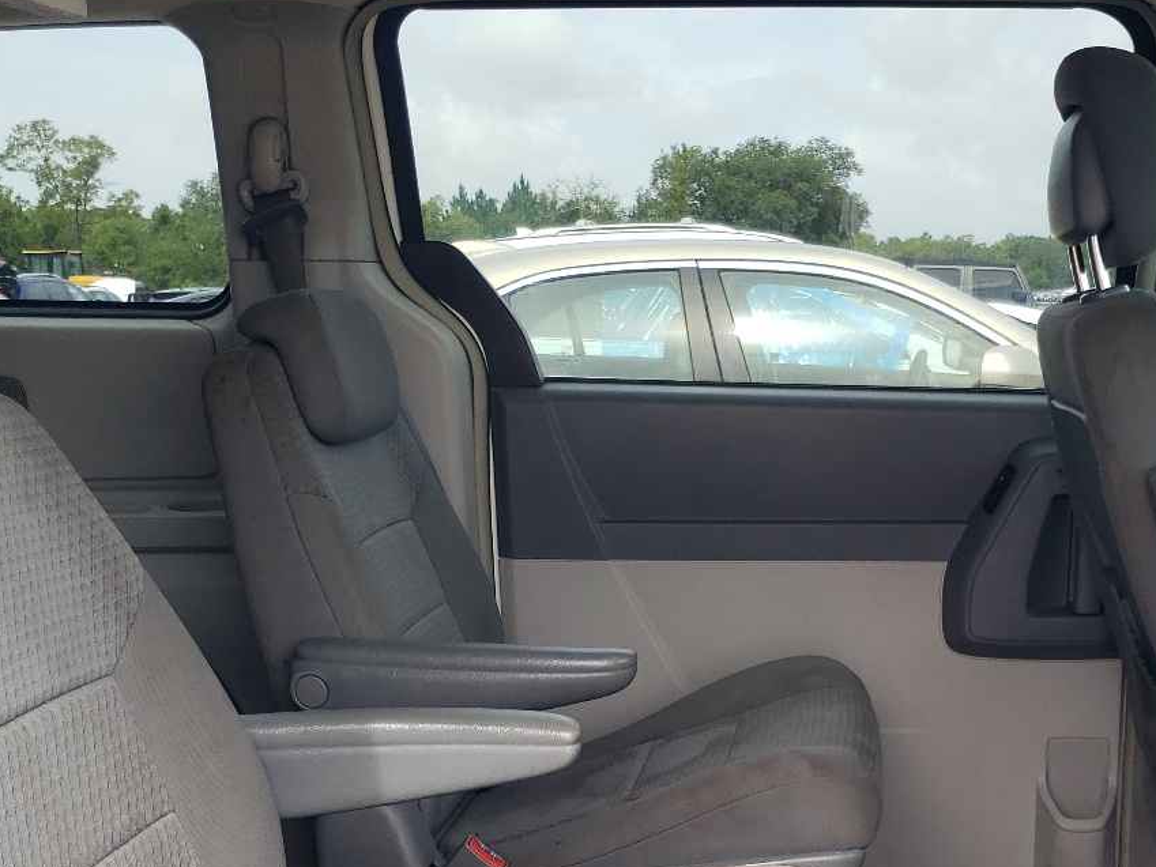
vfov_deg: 28.9
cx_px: 713
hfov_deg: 38.7
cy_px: 712
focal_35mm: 49
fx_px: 1637
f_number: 1.5
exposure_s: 1/357
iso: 50
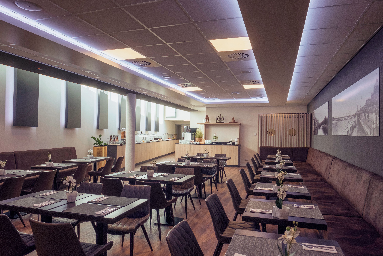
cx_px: 192
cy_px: 128
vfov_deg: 53.1
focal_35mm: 24
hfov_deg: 73.7
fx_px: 255
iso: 400
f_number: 8
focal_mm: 16
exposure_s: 1/40
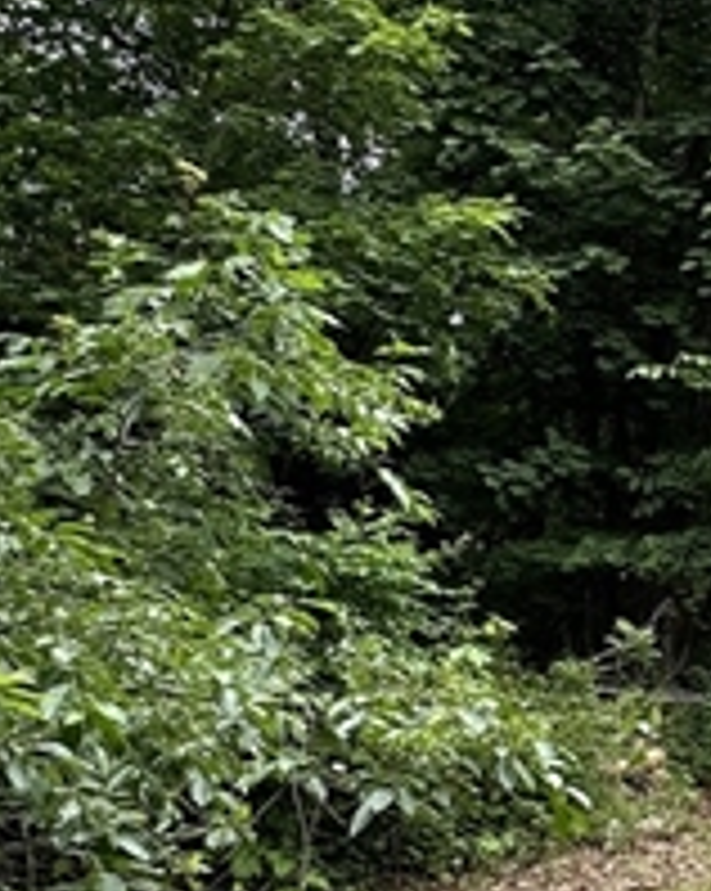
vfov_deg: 34.9
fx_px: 1396
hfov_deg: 22.8
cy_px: 630
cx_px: 1089
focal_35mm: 53
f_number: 2.2
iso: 50
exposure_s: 1/99
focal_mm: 2.22
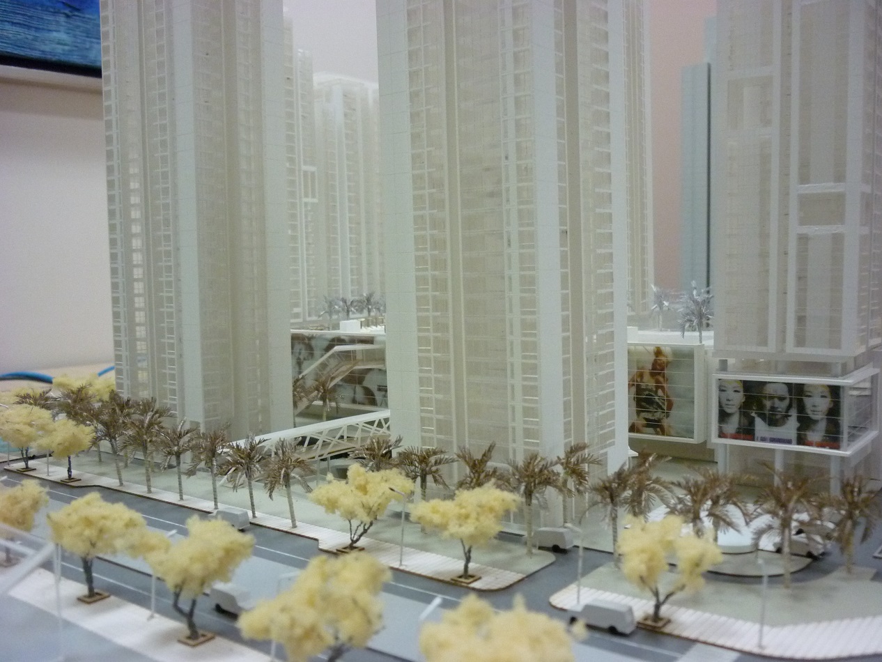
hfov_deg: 55.3
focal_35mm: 33
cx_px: 441
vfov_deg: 43.0
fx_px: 841
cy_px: 331
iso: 400
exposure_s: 1/30
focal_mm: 5.5
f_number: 2.8
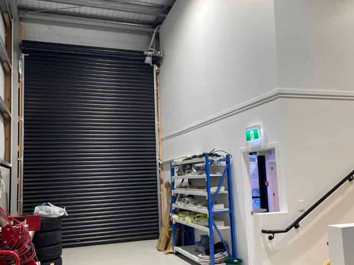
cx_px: 177
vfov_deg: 53.0
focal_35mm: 26
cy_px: 132
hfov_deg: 67.3
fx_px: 266
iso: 100
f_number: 1.6
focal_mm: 4.2
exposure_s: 1/100
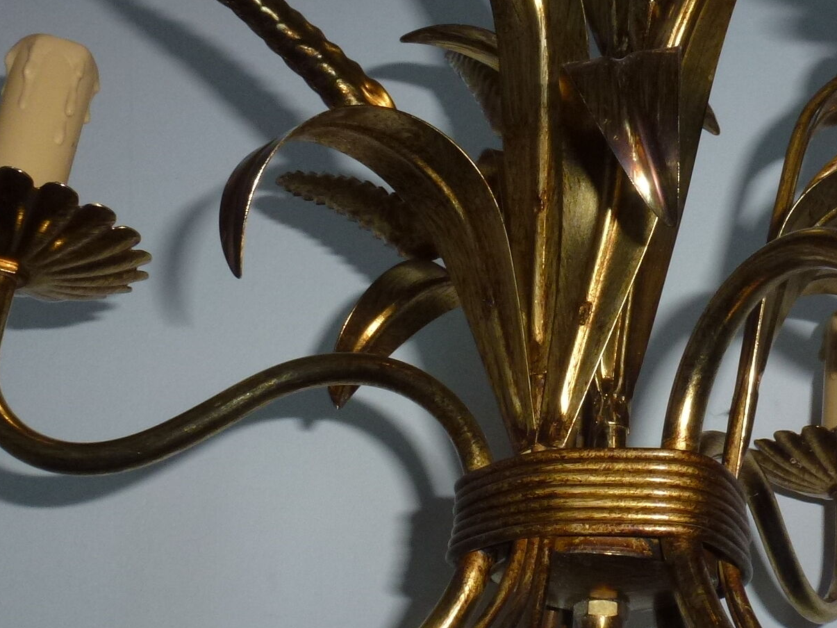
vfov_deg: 28.5
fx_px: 1233
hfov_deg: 37.0
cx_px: 570
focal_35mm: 51
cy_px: 352
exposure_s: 1/60
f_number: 6.3
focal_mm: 4.3
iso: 160
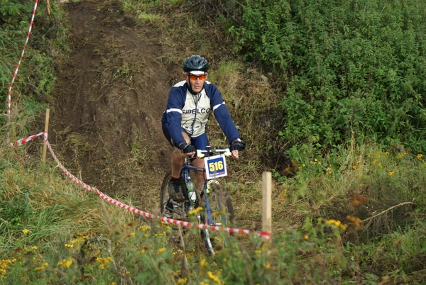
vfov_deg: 10.2
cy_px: 142
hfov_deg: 15.2
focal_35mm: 135
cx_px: 213
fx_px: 1600
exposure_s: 1/320
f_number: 5
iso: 250
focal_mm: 90
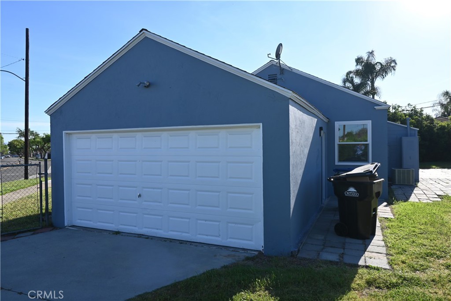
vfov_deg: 53.1
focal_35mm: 24
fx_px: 301
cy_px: 150
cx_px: 226
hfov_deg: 73.7
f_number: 6.3
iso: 100
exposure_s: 1/320
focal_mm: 16
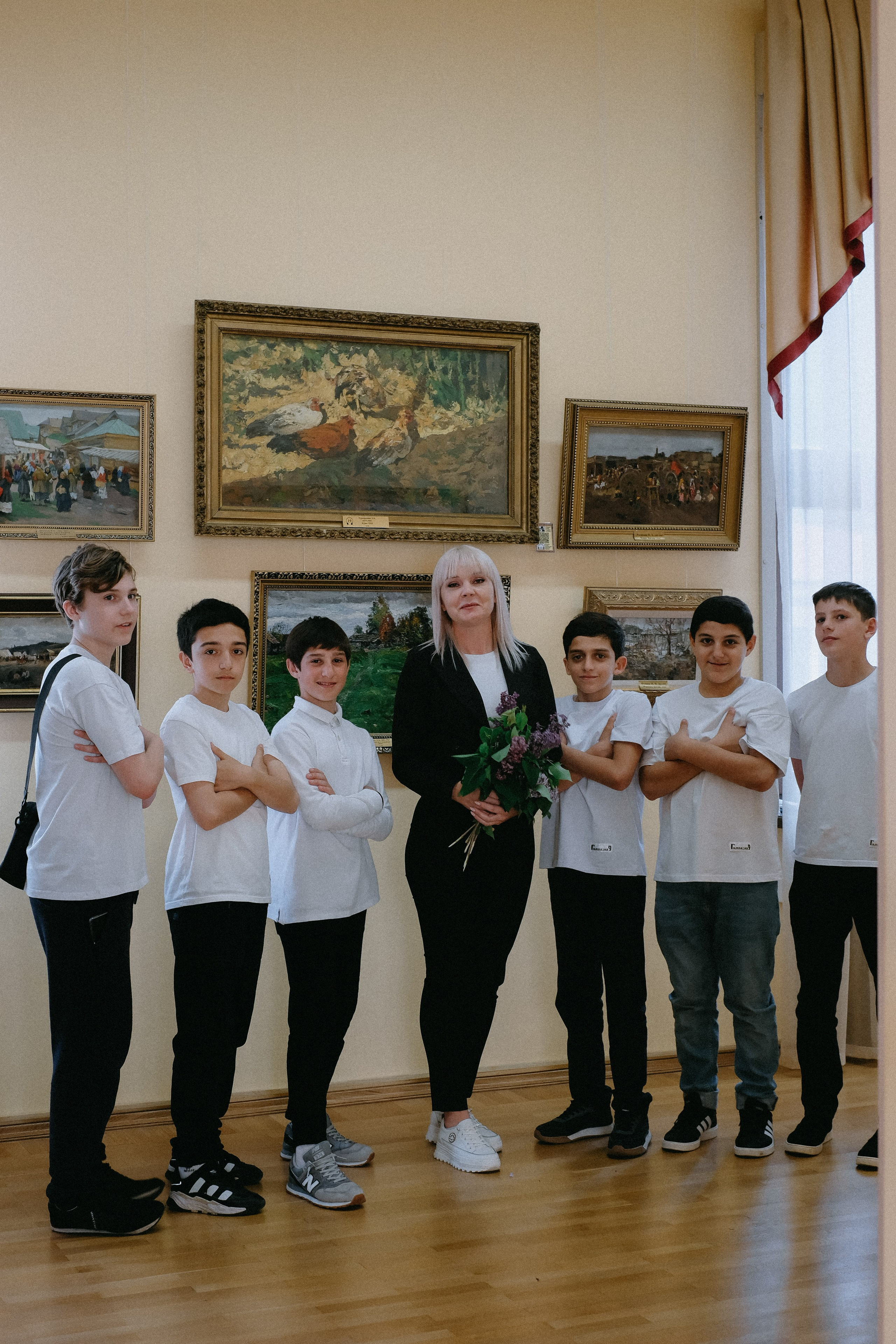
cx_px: 448
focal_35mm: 53
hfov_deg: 25.5
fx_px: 1979
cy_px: 672
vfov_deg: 37.5
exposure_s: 1/60
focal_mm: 35
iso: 640
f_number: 4
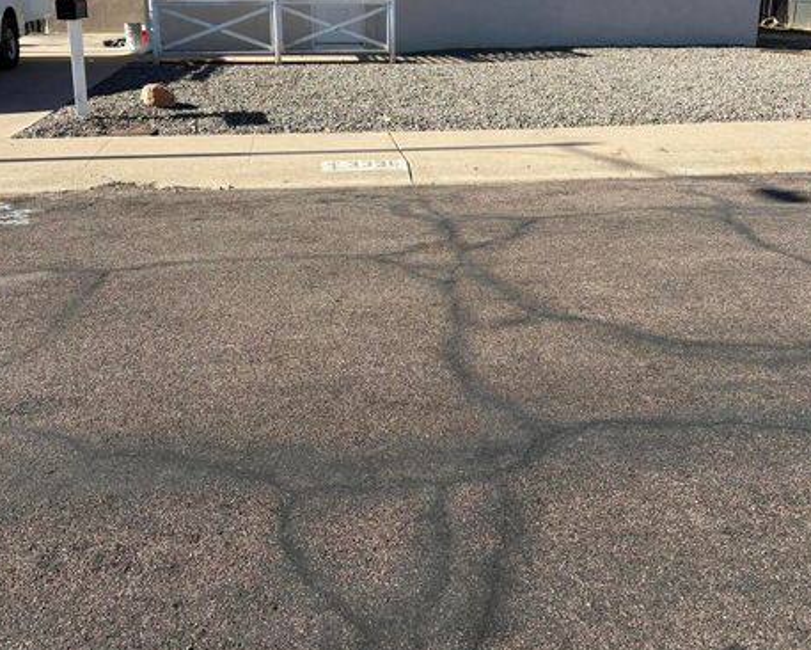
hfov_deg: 49.0
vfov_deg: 39.7
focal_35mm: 37
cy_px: 218
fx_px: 888
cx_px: 426
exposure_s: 1/2865
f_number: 1.6
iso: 50
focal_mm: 5.96
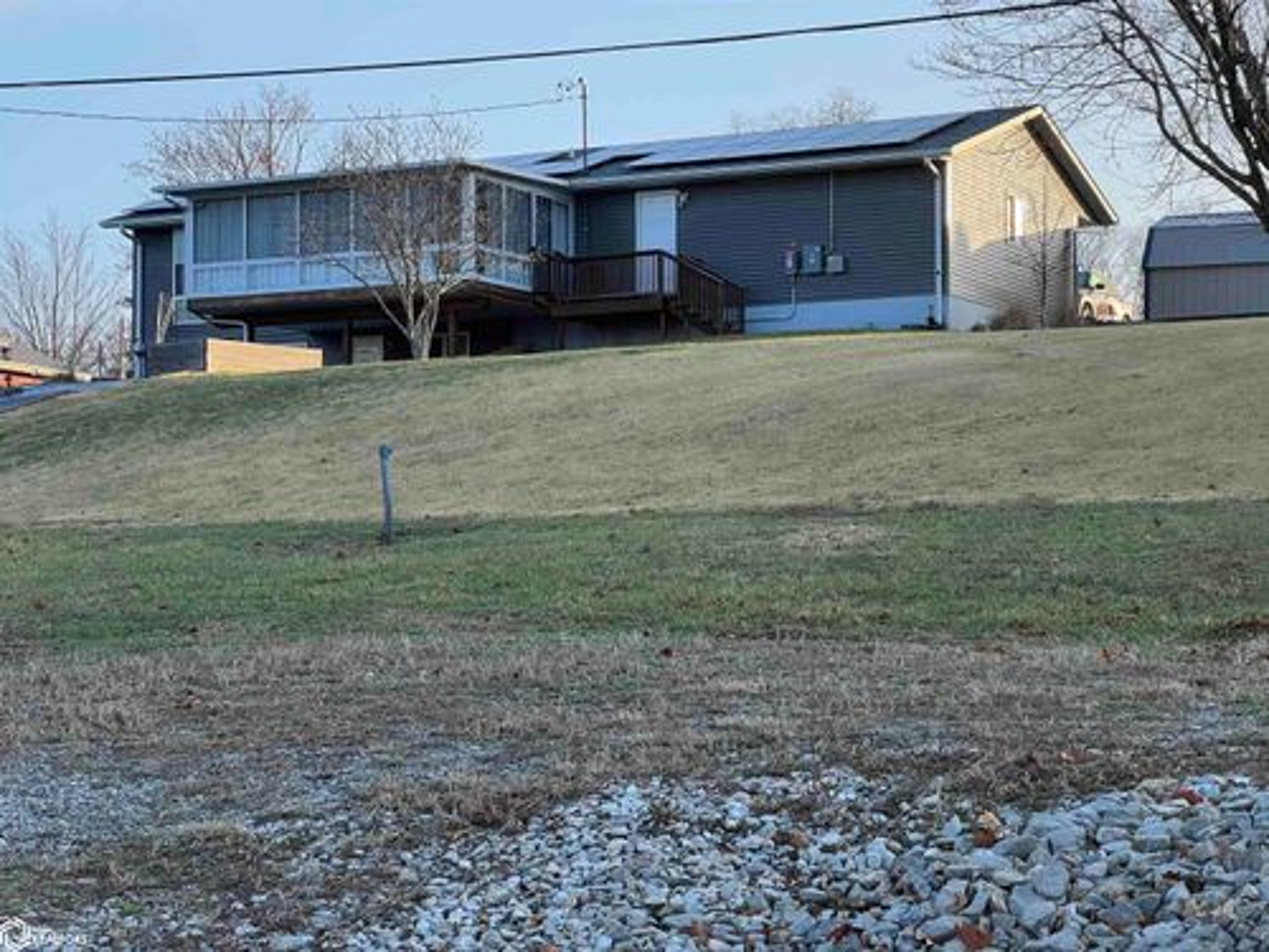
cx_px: 634
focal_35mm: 77
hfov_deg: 25.3
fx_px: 2823
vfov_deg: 19.1
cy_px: 476
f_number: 2.8
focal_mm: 9
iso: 32
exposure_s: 1/265
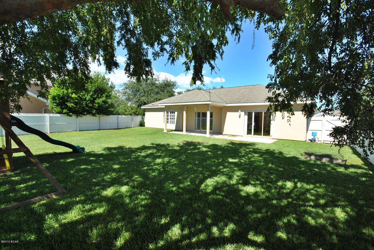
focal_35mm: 15
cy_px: 125
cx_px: 187
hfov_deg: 100.3
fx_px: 156
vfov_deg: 77.5
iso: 200
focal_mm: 10
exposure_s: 1/200
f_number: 9
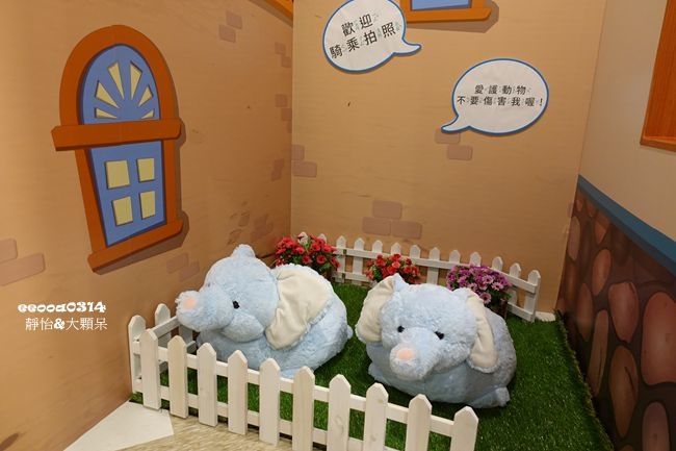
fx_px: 451
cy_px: 226
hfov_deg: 73.8
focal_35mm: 24
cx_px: 338
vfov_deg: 53.1
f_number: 1.8
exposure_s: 1/30
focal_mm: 8.8
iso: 400
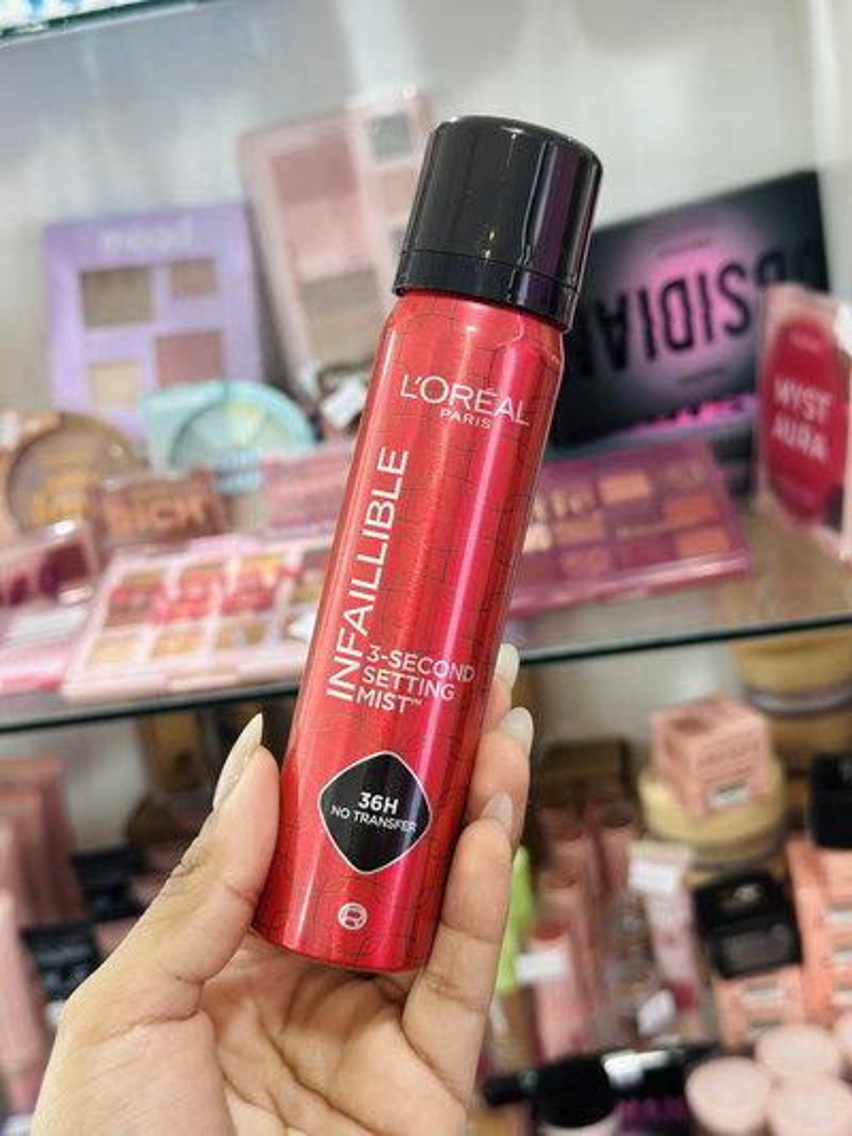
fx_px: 1575
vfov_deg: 39.6
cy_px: 568
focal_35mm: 48
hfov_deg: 30.3
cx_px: 426
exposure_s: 1/100
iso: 125
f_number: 1.78
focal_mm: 6.86
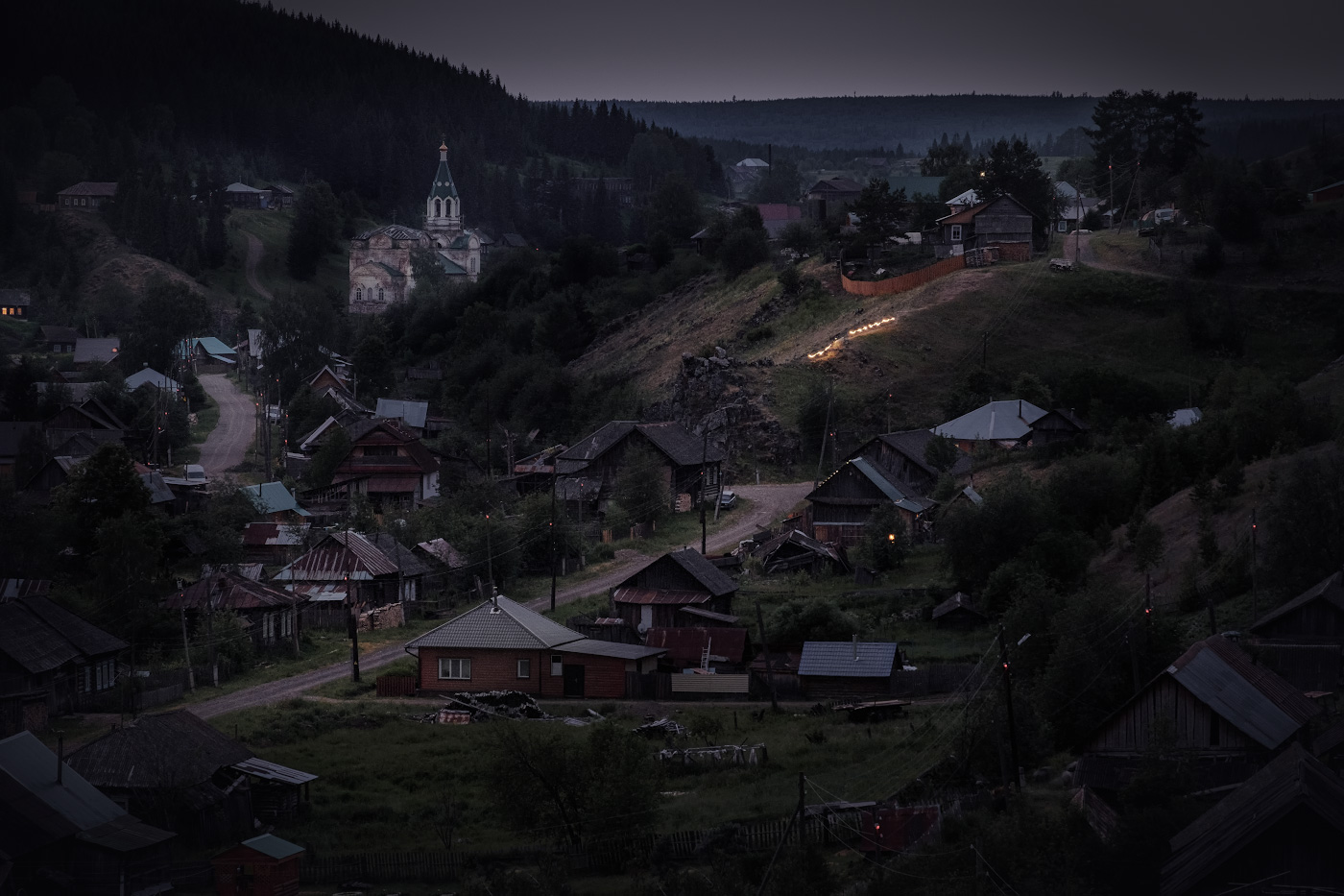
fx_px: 5823
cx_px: 672
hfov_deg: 13.2
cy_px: 448
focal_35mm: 156
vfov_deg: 8.8
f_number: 10
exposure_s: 20
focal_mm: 104.2
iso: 400
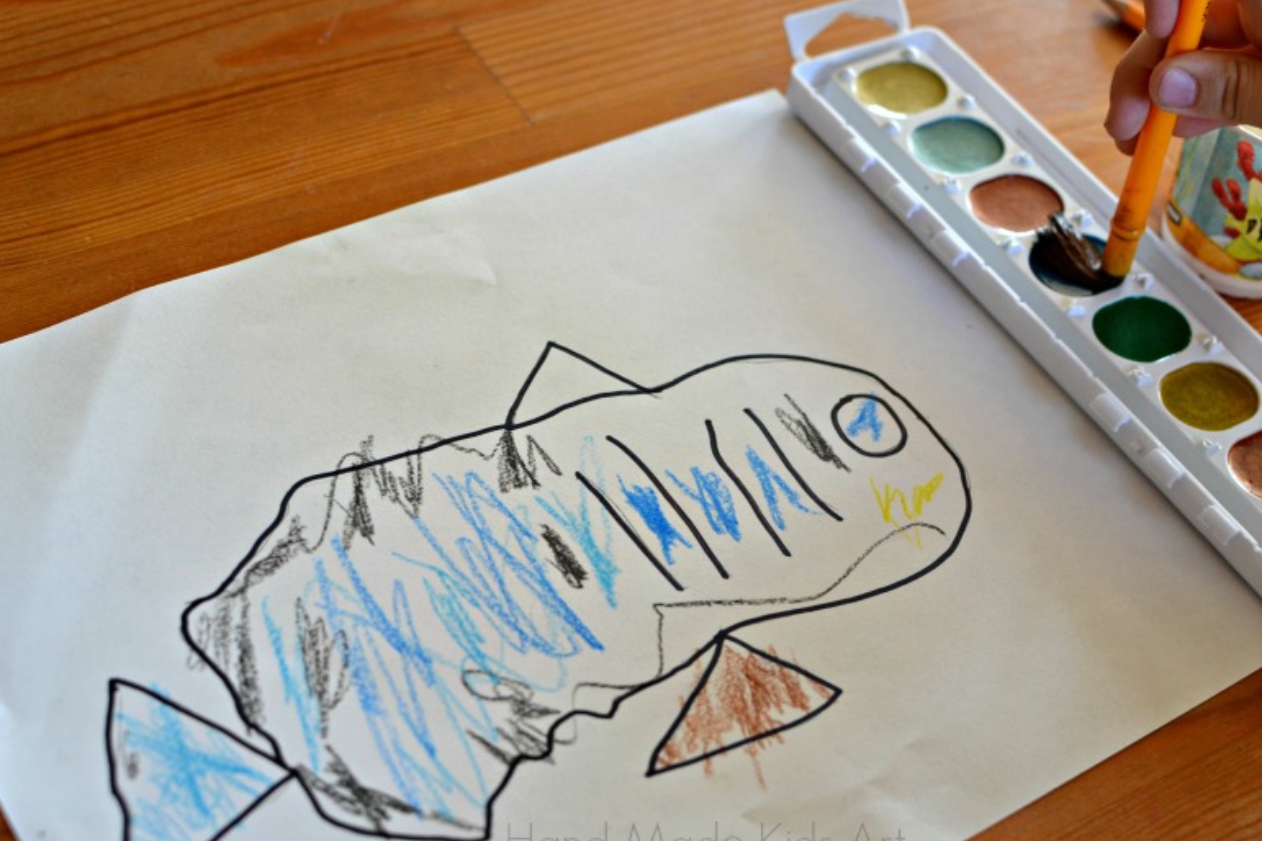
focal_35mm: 57
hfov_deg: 35.3
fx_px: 1982
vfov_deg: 24.0
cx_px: 617
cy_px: 426
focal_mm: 35
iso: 400
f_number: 4.5
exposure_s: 1/80
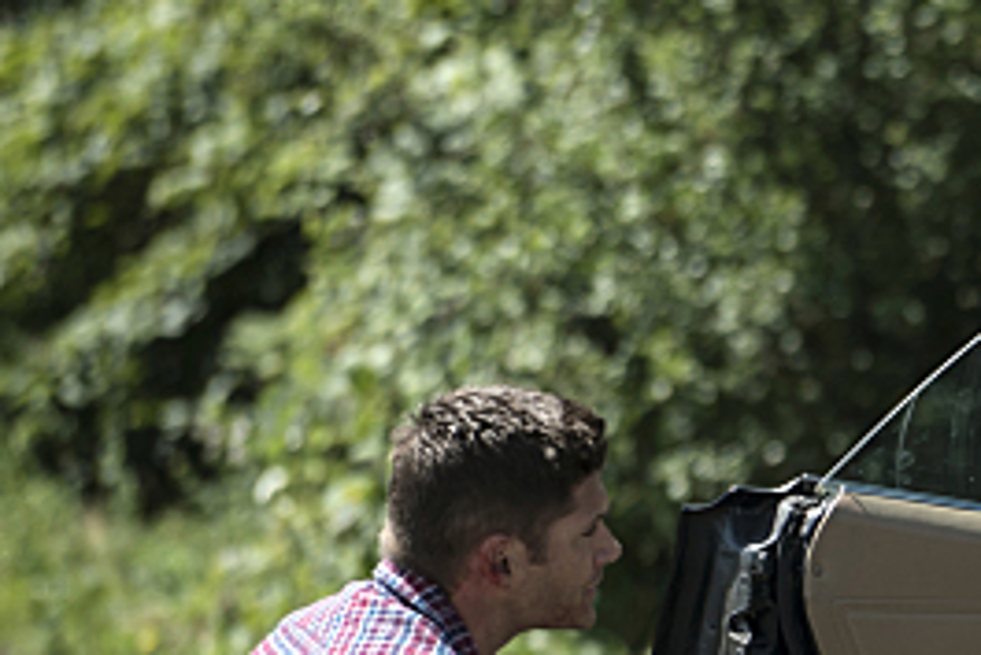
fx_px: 14804
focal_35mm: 543
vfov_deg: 2.5
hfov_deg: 3.8
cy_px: 736
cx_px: 1281
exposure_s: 1/500
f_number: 4
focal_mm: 180
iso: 100
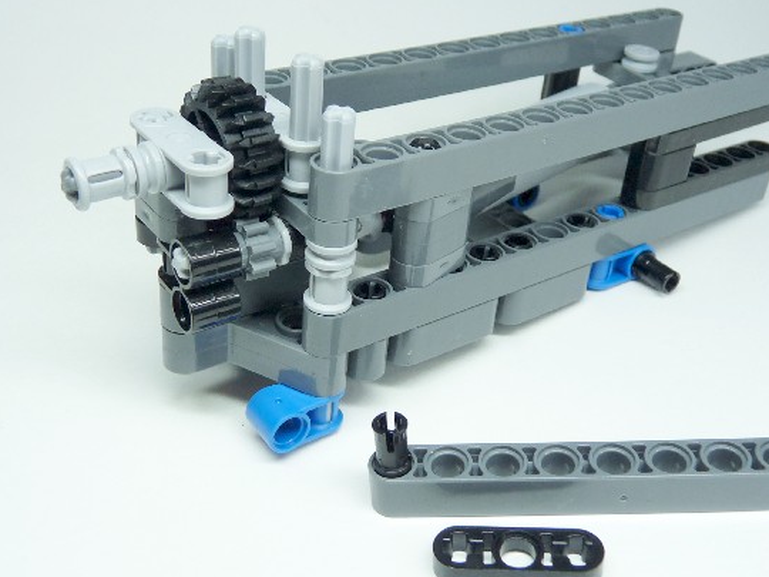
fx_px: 889
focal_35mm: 40
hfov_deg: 46.8
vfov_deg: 35.9
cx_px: 396
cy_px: 254
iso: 100
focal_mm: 4.8
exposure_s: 1/50
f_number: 2.8
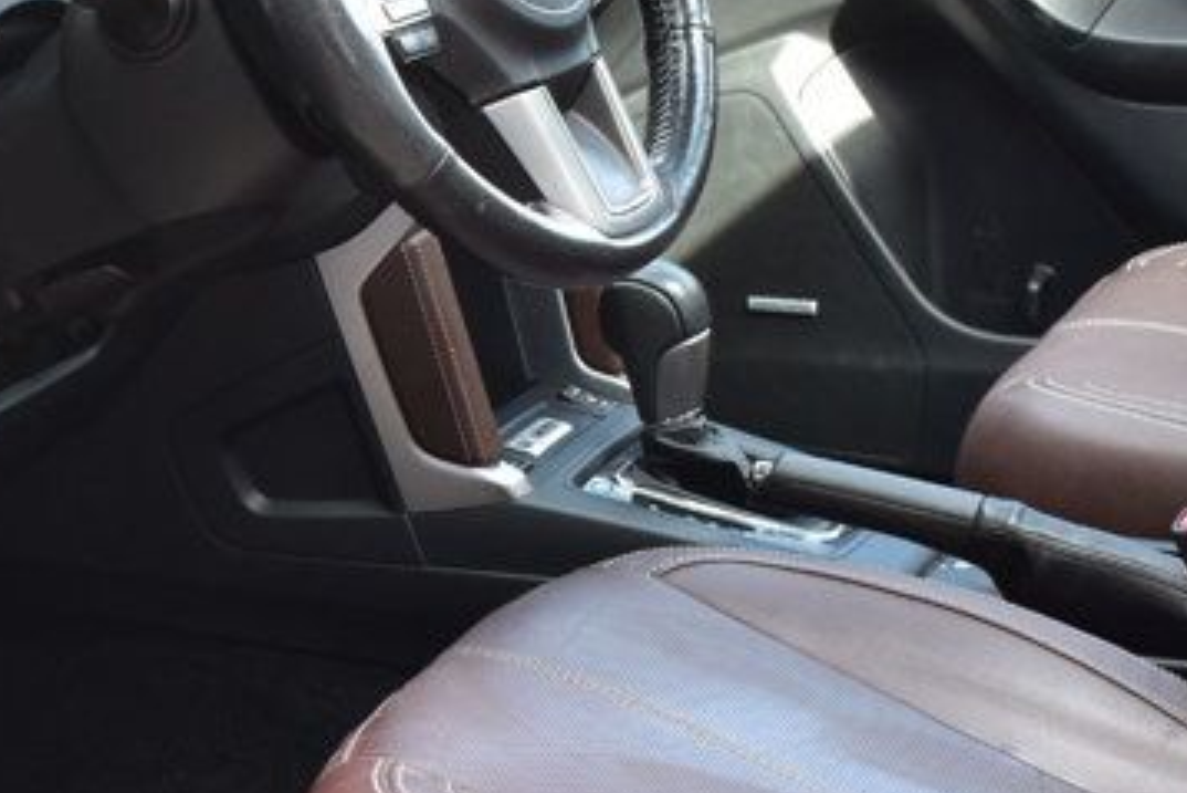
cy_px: 461
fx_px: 3958
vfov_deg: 11.4
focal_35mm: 120
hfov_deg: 16.4
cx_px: -209
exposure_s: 1/50
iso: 400
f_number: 8
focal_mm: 28
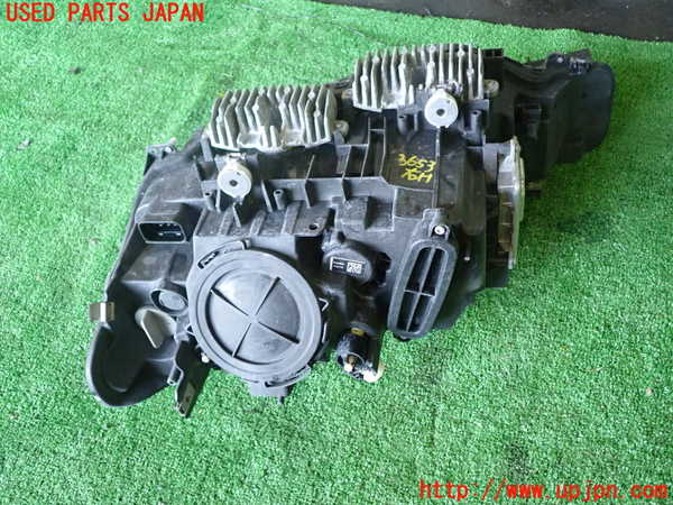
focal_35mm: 30
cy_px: 252
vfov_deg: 46.8
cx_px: 336
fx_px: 583
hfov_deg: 60.0
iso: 250
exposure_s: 1/30
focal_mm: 5.4
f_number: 2.3
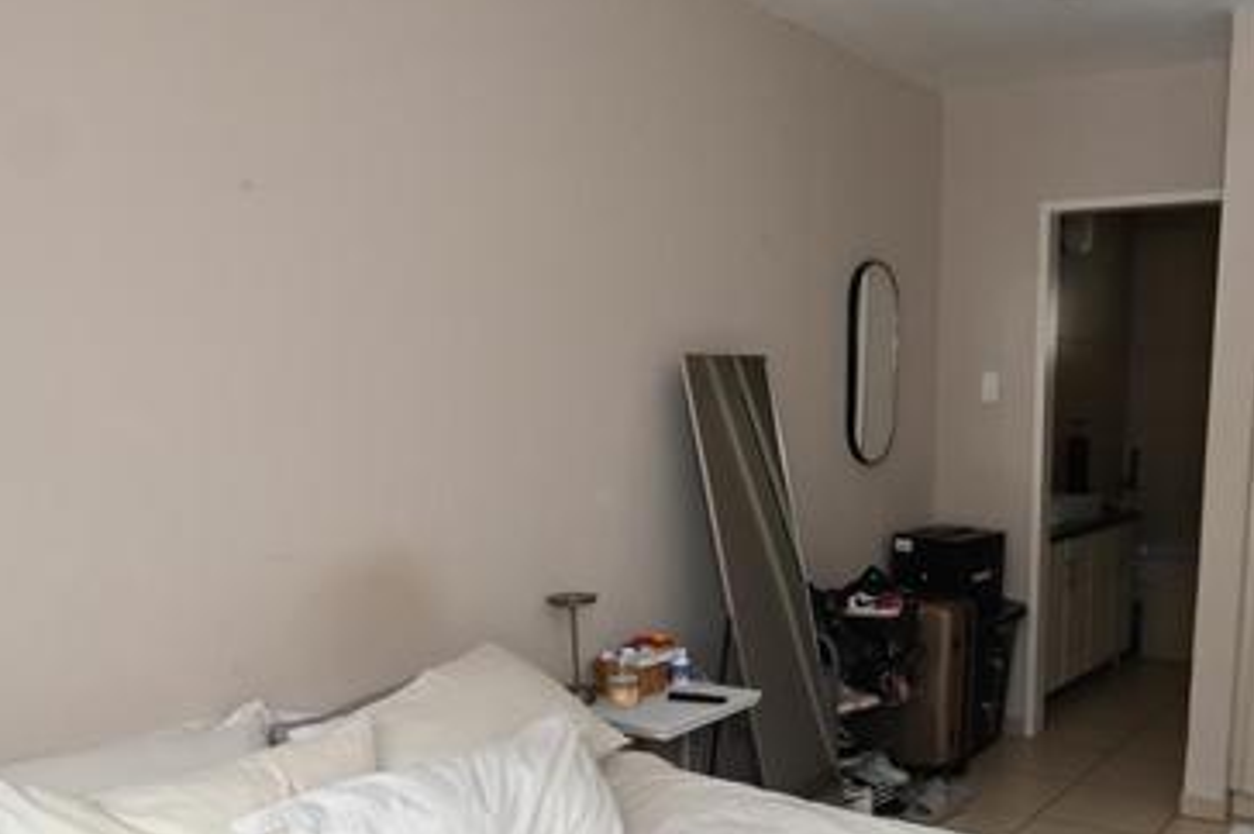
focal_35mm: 33
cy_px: 657
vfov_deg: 38.5
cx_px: 872
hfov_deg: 55.6
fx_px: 1148
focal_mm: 10
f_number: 4.5
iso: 200
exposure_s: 1/80
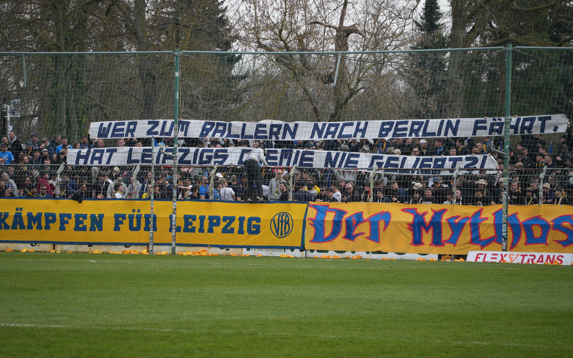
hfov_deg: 9.1
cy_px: 173
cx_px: 286
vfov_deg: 5.7
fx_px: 3592
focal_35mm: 230
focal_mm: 150
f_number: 5.6
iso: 160
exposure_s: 1/250
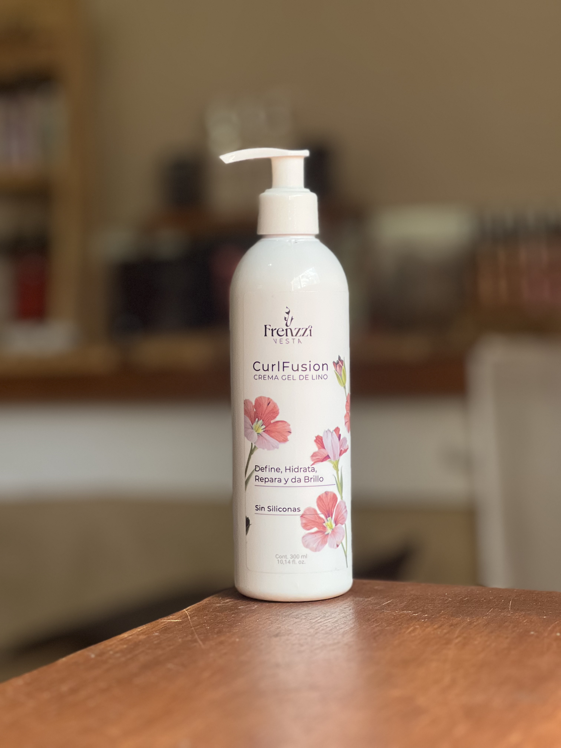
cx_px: 280
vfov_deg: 25.3
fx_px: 1664
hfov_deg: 19.1
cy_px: 374
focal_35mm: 77
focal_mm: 9
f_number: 2.8
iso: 160
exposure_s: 1/121
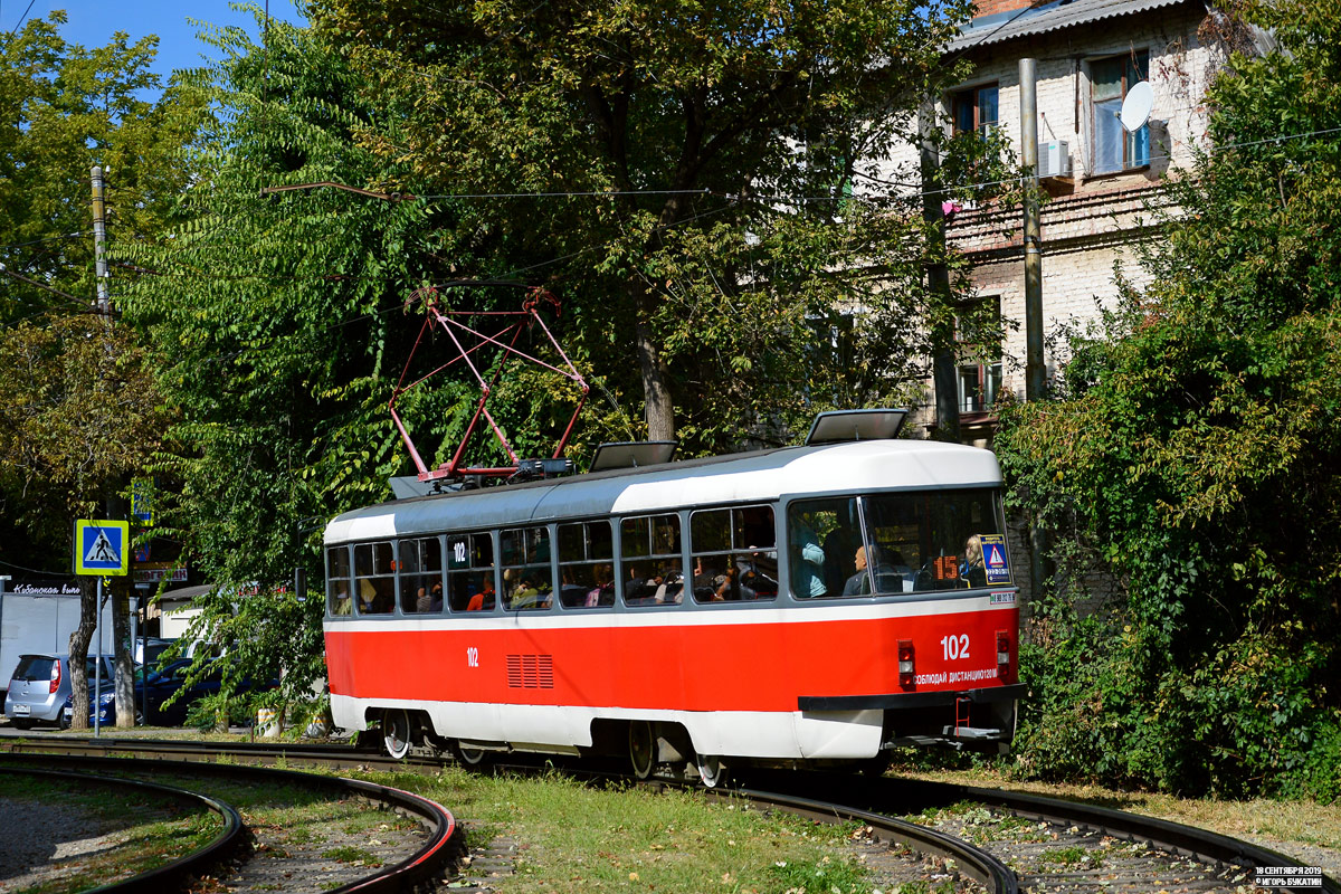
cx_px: 670
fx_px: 2682
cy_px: 447
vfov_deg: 18.9
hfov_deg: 28.1
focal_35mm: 72
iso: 200
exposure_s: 1/1000
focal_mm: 48
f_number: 5.6
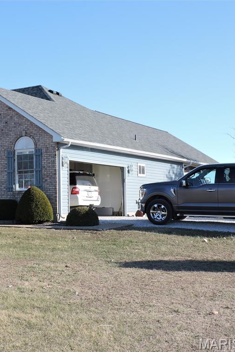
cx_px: 9
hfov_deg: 21.9
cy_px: 177
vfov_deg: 33.4
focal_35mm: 60
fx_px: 587
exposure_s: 1/500
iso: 100
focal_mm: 7.7
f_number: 3.4
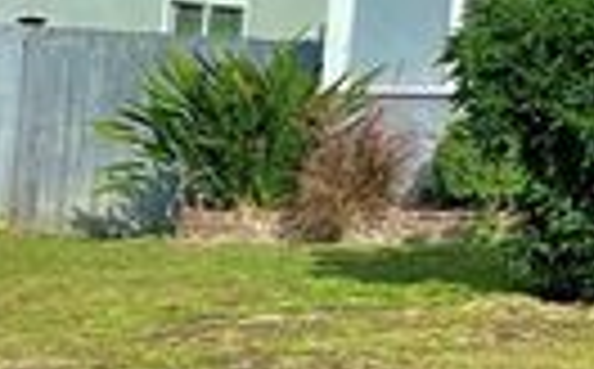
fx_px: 2004
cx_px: 1287
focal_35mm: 124
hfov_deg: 13.6
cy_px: -272
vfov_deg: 10.0
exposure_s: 1/6579
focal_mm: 5.7
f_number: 1.5
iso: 50
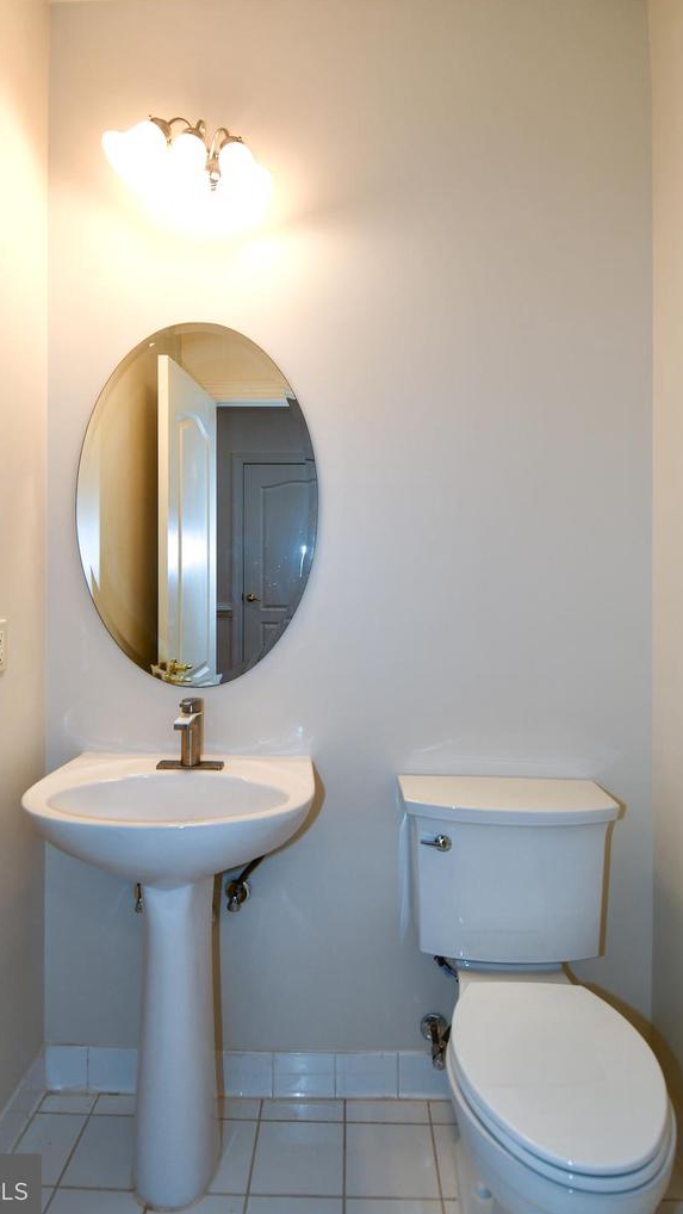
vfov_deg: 86.6
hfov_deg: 55.3
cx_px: 261
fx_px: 644
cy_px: 578
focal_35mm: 20
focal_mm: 12
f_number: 5
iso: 200
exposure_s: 1/100
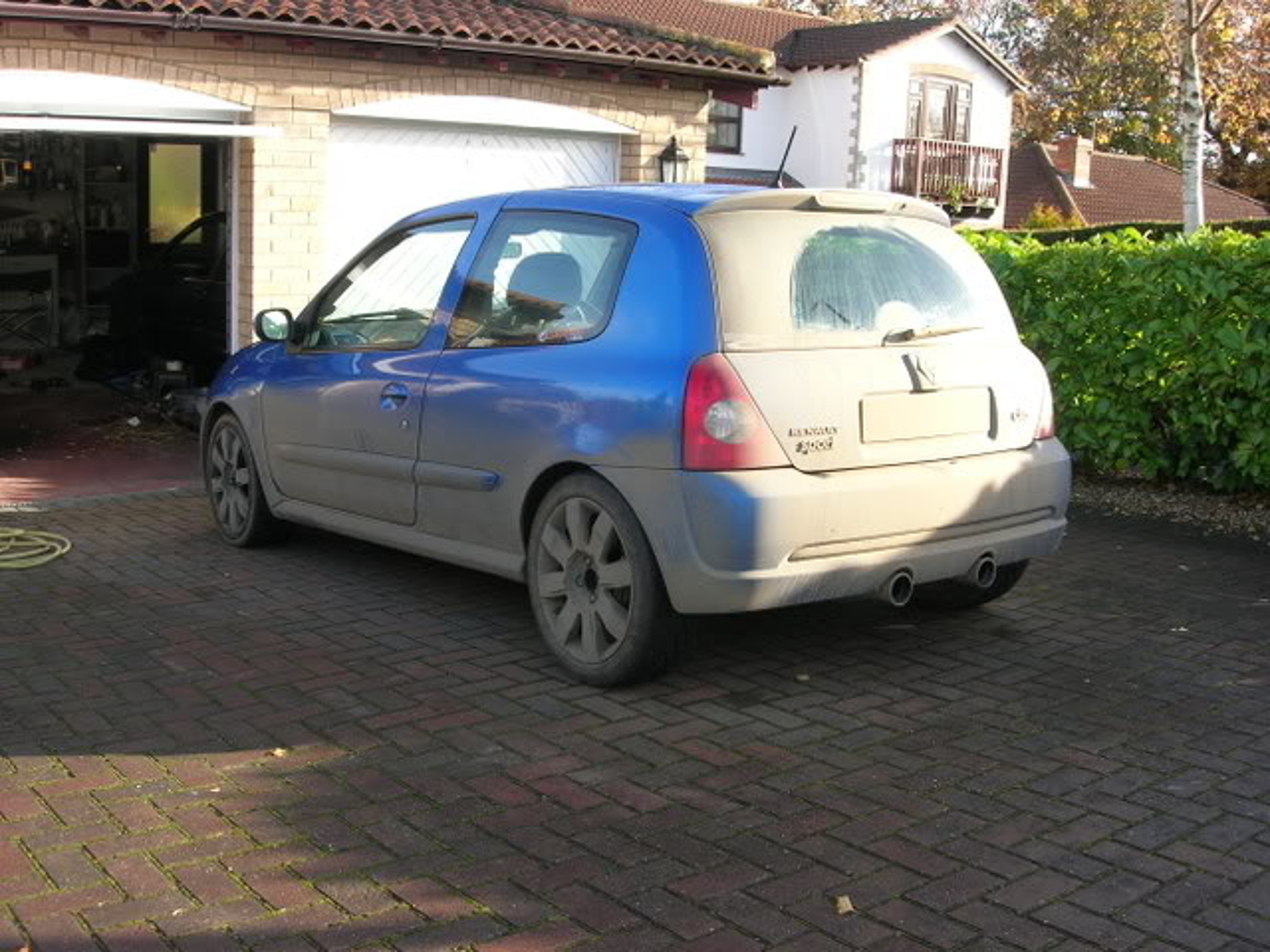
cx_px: 635
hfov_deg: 49.0
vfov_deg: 37.7
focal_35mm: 38
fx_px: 1394
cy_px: 476
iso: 64
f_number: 4.8
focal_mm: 7.8
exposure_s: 1/102
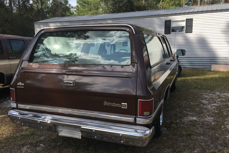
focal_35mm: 31
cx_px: 115
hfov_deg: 60.3
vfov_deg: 42.3
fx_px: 197
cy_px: 70
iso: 25
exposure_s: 1/894
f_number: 2.2
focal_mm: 4.15
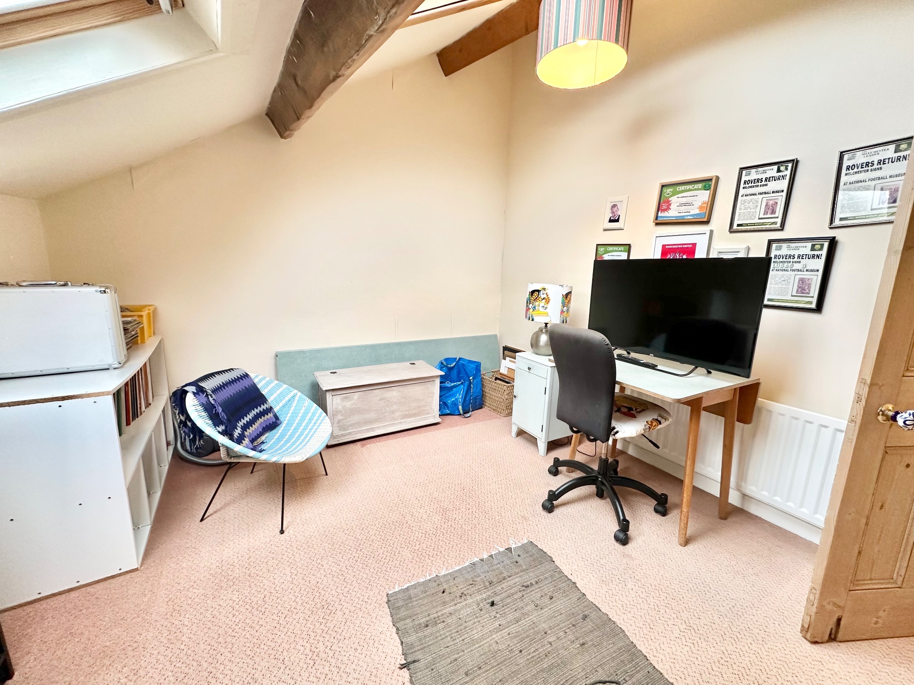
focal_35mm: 14
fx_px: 370
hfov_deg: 102.1
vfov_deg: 85.7
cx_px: 457
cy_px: 342
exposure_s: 1/99
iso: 160
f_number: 2.2
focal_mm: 2.22
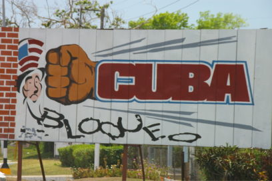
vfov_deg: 8.9
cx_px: 136
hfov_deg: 13.3
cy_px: 90
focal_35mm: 154
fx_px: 1167
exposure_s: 1/350
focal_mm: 103
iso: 200
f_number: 8
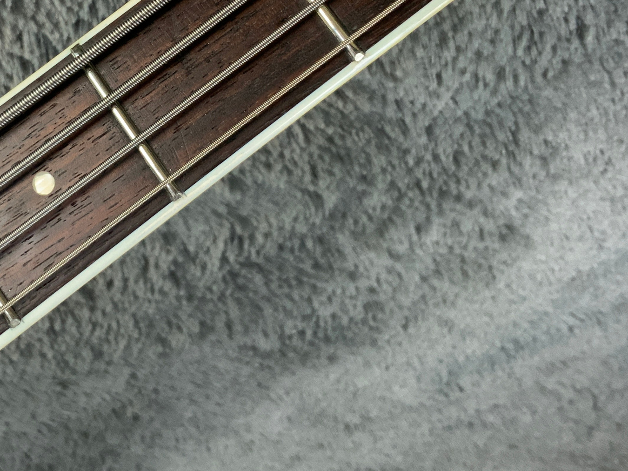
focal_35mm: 55
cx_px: 170
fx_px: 998
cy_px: 67
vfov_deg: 25.9
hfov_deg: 34.3
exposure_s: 1/50
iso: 80
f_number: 1.8
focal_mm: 3
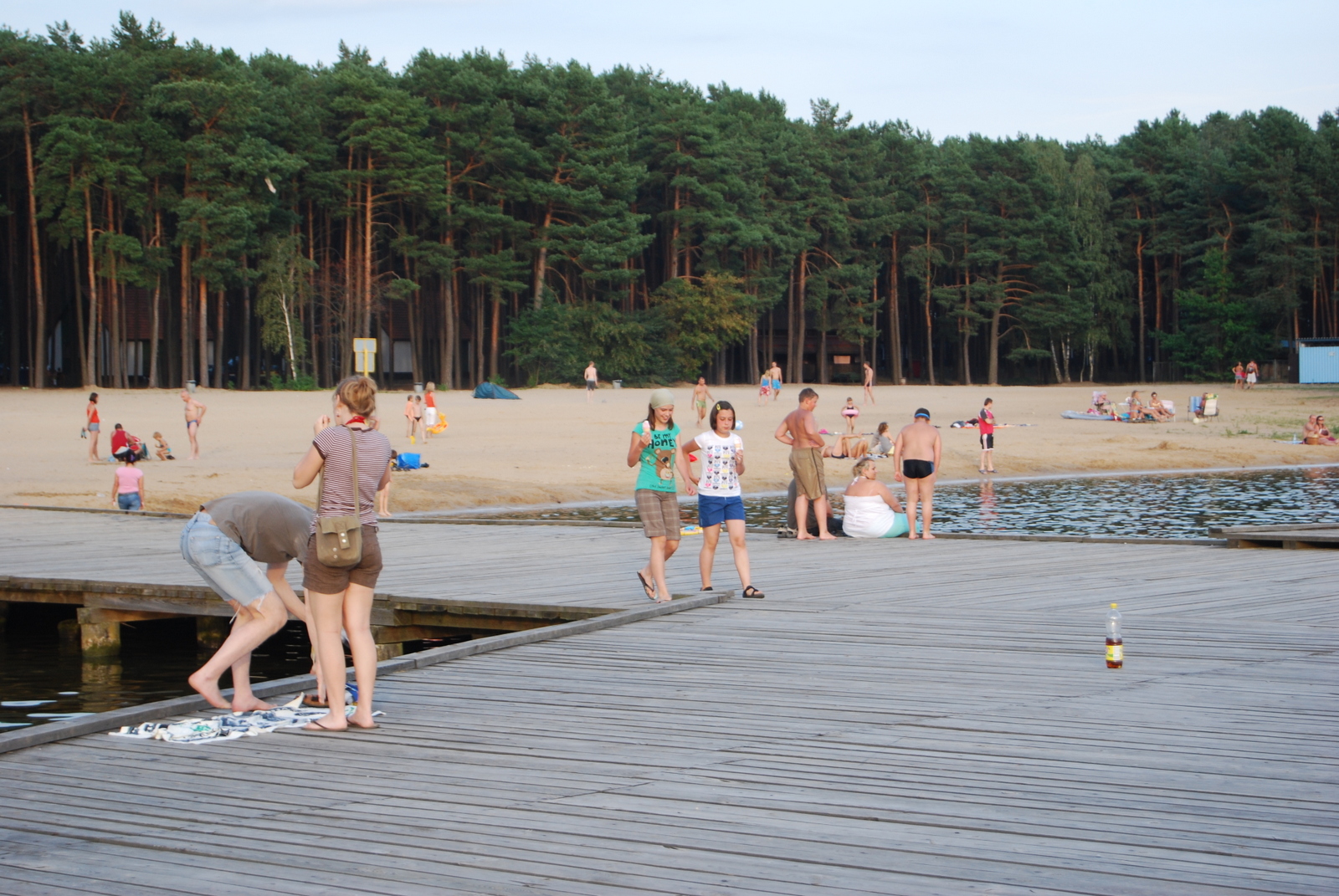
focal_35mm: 82
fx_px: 3072
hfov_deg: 24.6
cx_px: 670
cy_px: 448
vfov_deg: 16.6
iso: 200
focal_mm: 55
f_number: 5.6
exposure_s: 1/100
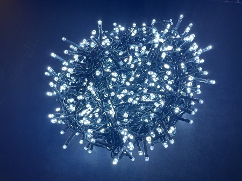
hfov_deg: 67.3
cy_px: 90
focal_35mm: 26
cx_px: 121
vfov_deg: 53.0
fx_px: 182
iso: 125
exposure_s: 1/54
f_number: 1.6
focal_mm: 5.1
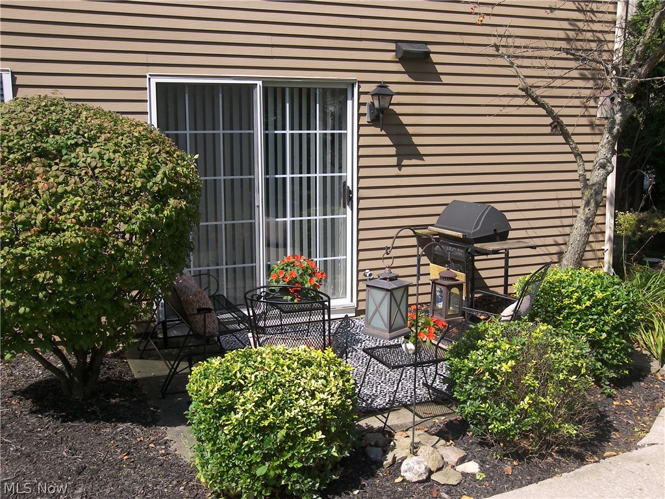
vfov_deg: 36.0
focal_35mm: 40
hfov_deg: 46.8
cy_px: 250
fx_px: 768
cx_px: 332
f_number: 3.2
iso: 50
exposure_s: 1/500
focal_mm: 8.4
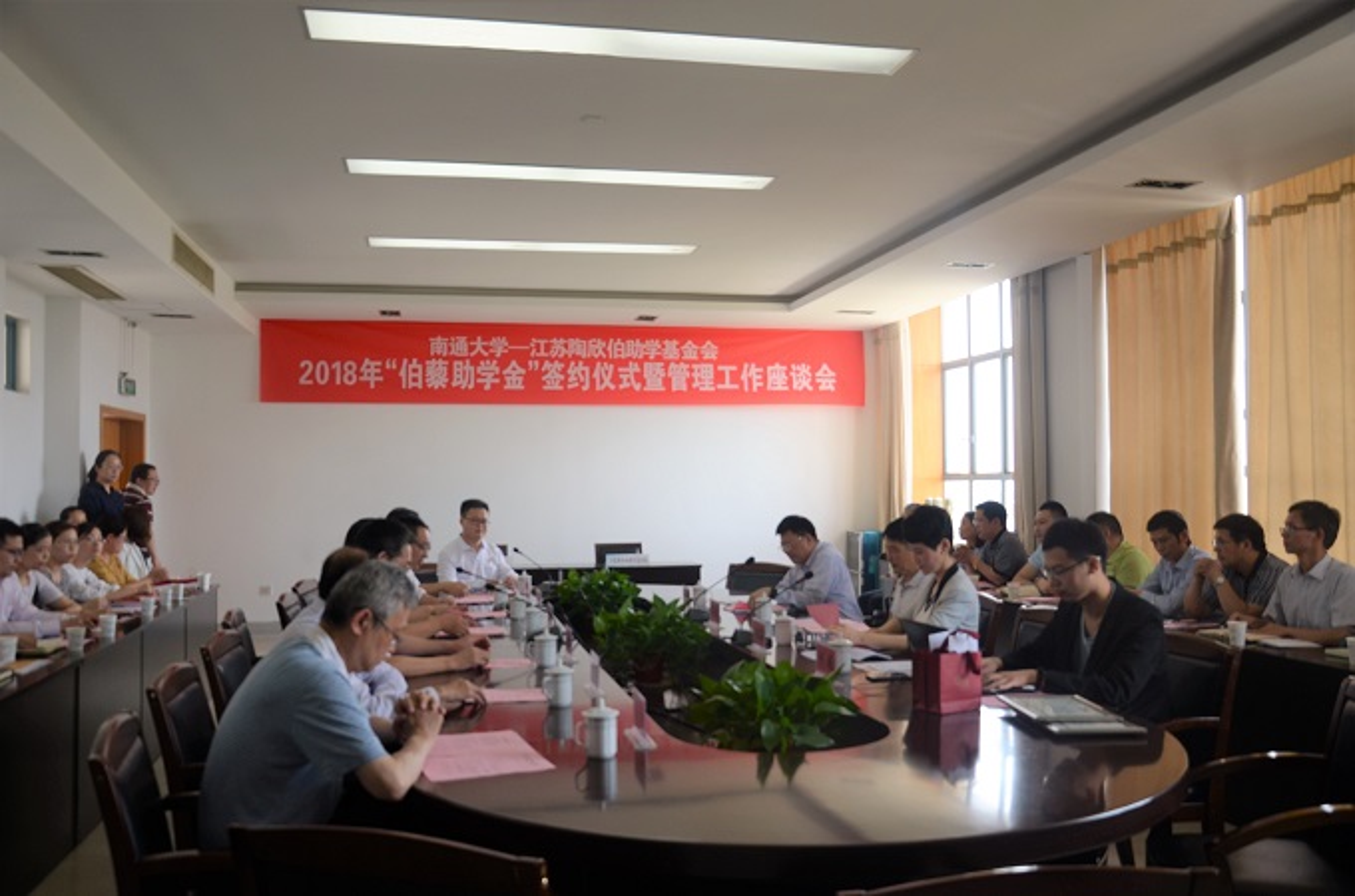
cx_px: 678
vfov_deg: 41.5
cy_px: 448
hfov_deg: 59.6
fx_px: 1183
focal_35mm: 32
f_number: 4.8
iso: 200
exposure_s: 1/90
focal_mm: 21
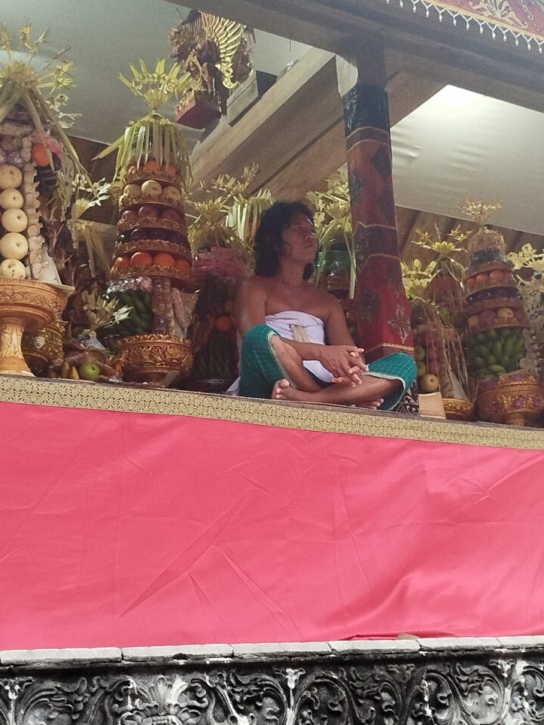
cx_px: 278
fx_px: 1069
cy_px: 350
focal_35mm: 51
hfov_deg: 28.6
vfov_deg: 37.5
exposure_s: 1/25
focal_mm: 5.31
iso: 500
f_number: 1.7
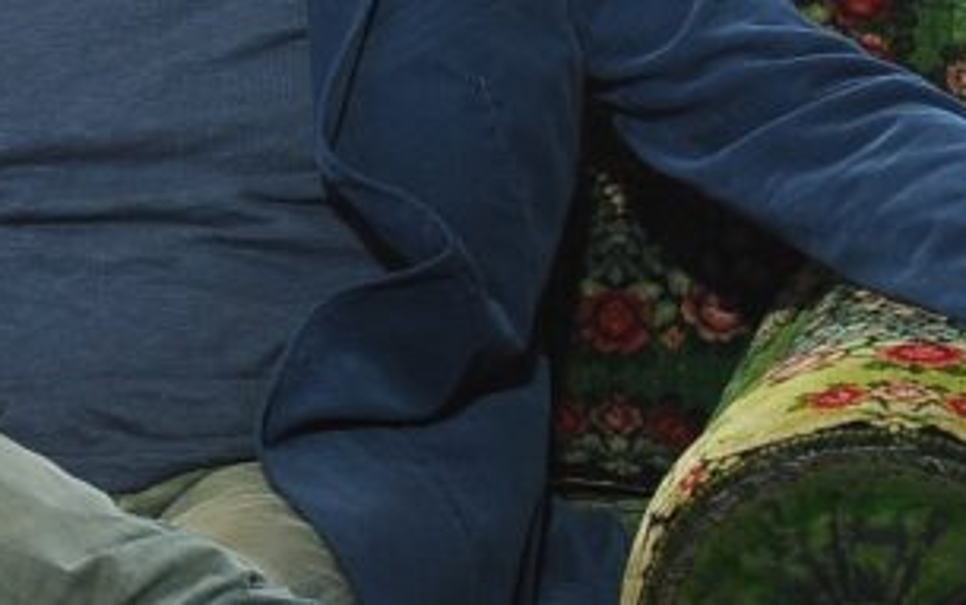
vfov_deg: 7.7
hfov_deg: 12.0
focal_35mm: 171
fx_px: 4504
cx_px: -117
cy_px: 41
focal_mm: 50
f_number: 5.6
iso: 800
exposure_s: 1/80
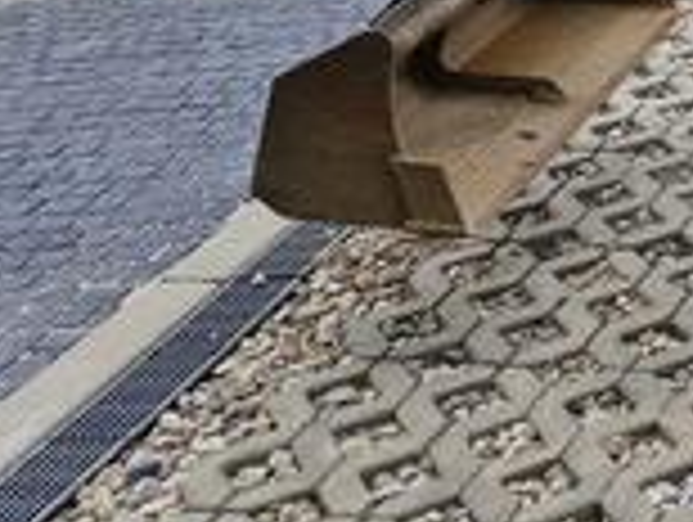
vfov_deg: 15.2
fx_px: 1704
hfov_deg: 18.0
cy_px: -400
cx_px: 1269
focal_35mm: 85
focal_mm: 5.54
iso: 50
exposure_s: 1/926
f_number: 1.8
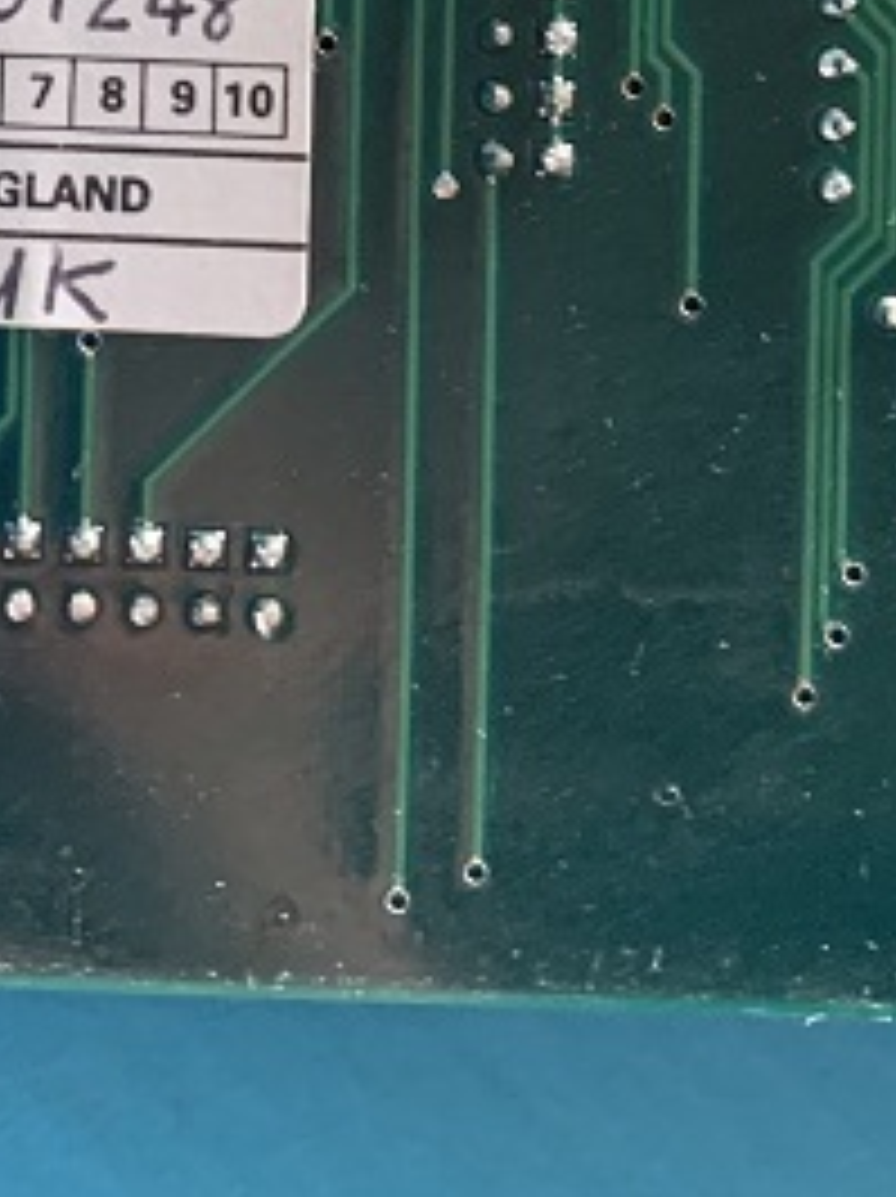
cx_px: -101
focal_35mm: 79
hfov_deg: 17.9
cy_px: -146
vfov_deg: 23.1
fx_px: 2731
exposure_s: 1/60
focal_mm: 4.25
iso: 320
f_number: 1.8
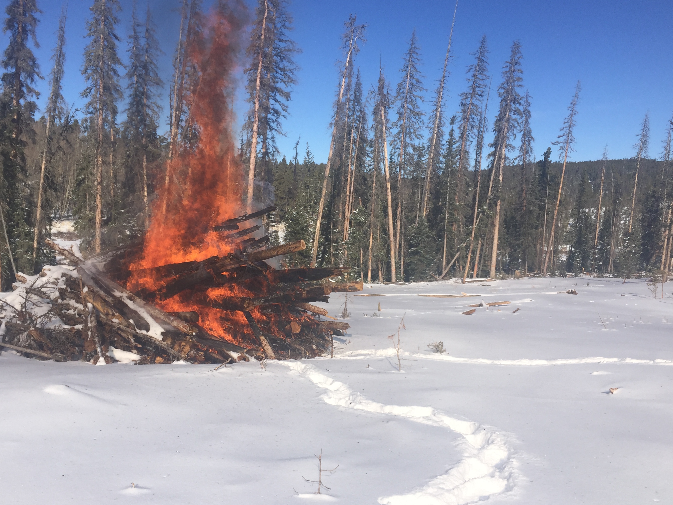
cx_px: 320
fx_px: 680
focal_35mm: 35
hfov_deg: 52.6
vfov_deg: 40.7
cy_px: 266
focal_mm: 4.15
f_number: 2.2
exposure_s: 1/2825
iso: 32
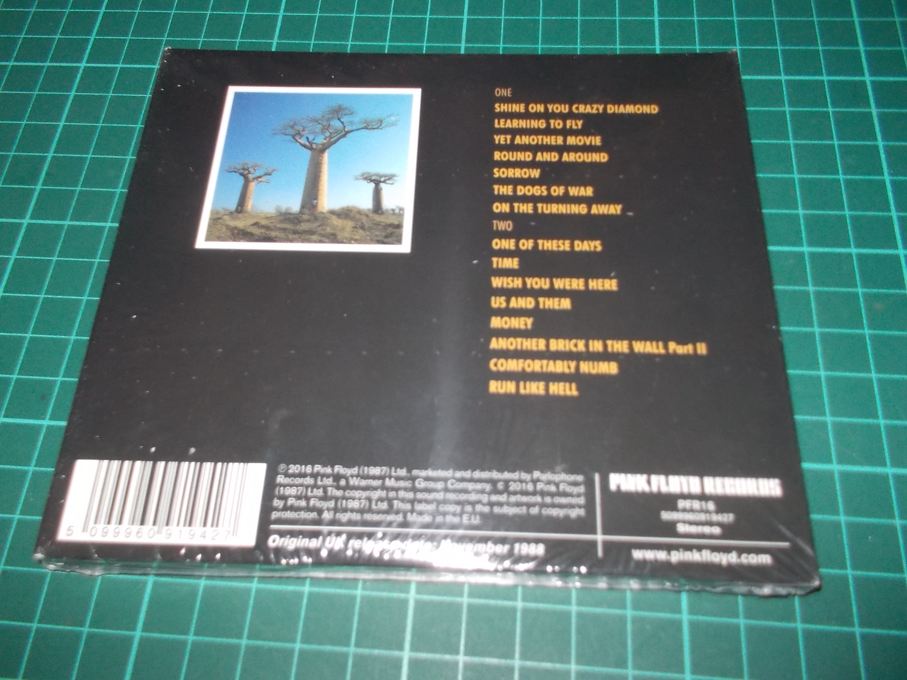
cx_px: 454
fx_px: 760
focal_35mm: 29
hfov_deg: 61.7
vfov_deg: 48.2
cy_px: 340
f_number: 3.3
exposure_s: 1/30
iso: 200
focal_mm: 4.1
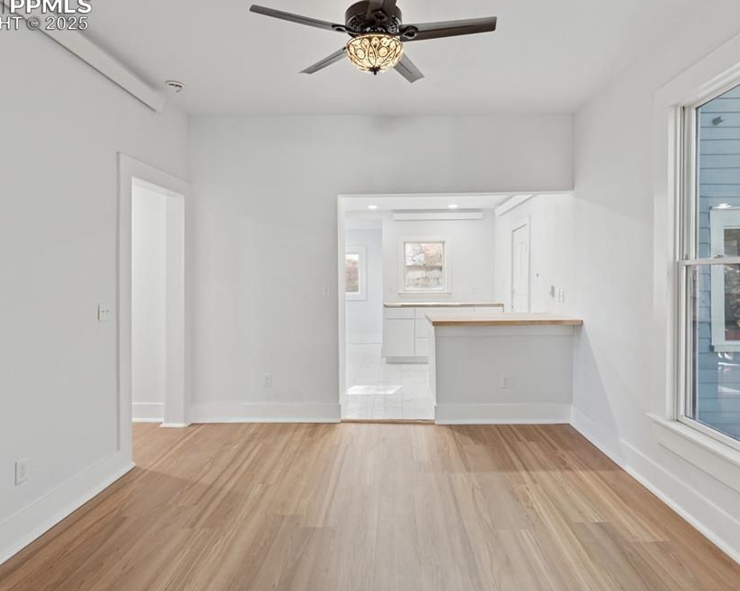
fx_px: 438
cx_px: 374
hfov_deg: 80.4
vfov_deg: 68.1
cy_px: 289
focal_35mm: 20
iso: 400
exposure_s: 1/8
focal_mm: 17
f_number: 8
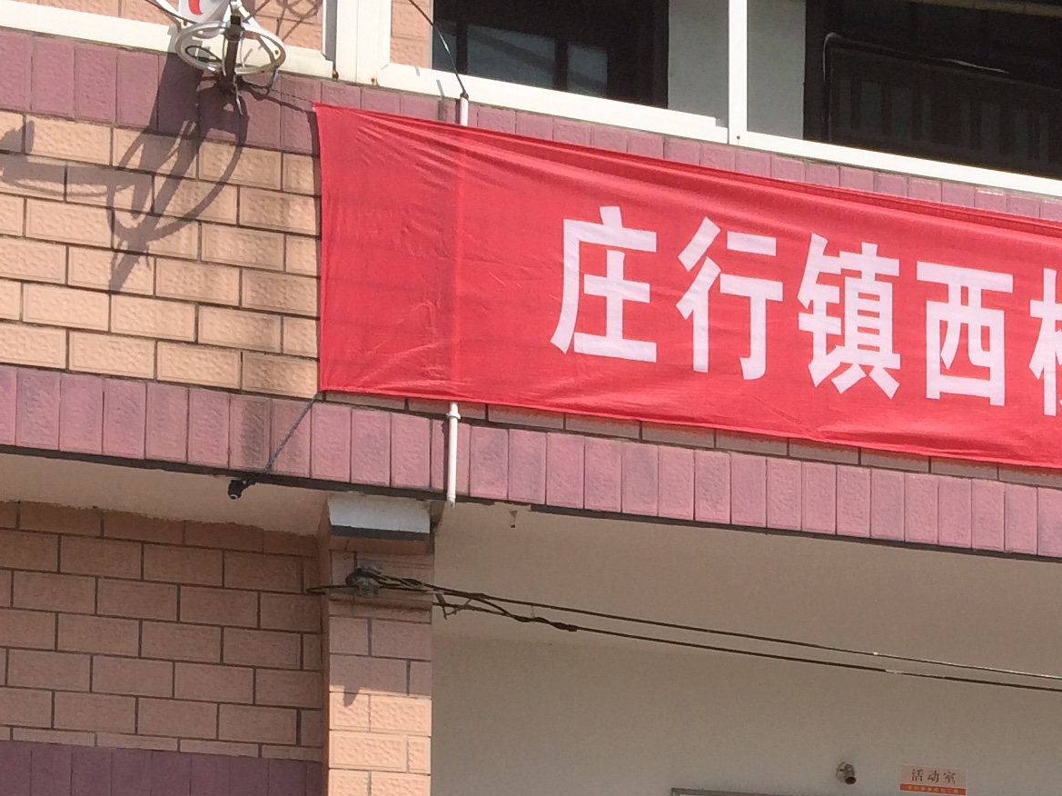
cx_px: 1142
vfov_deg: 17.1
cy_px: 1055
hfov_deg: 22.8
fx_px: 2484
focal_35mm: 81
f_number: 2.2
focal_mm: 4.15
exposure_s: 1/2283
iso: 32
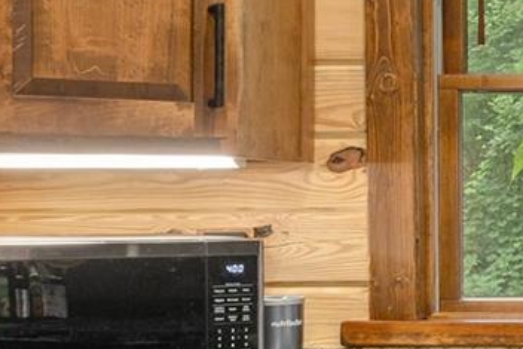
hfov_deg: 18.9
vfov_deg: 13.8
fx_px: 1439
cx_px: 707
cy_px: 193
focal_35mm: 99
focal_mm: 17
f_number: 7.1
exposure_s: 1/20
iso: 320
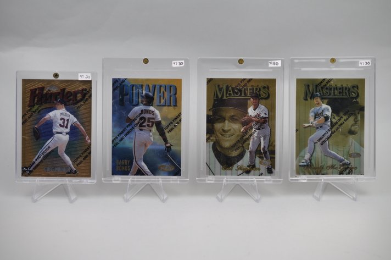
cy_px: 130
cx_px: 196
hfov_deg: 33.4
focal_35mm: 60
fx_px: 651
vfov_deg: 22.6
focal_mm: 40
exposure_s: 1/80
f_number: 4.5
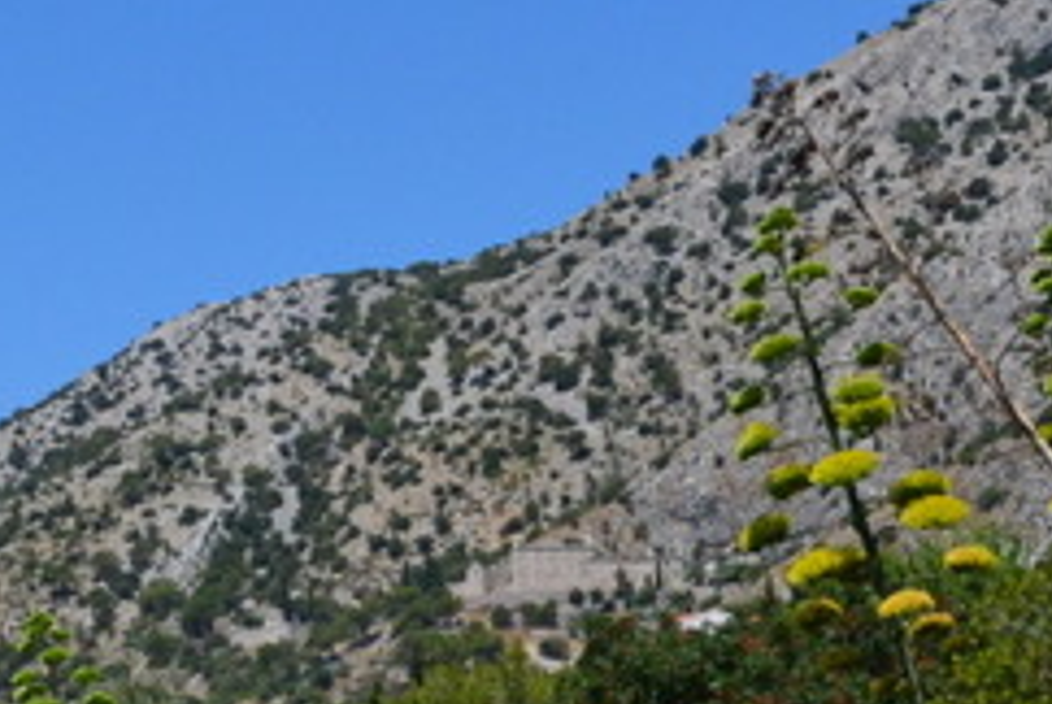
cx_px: 57
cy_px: 634
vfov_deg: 9.5
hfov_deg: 14.1
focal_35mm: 144
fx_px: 4203
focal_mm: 29
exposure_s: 1/500
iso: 360
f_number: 11
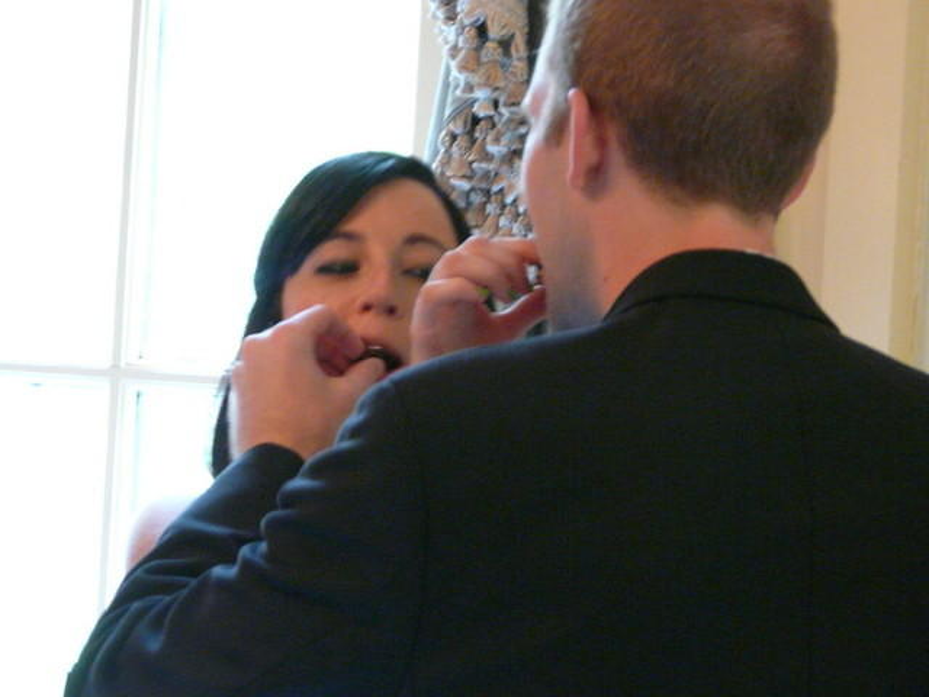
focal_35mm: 143
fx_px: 3838
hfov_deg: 13.8
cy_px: 348
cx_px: 464
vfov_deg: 10.4
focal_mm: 18.3
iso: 400
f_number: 3.6
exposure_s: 1/10
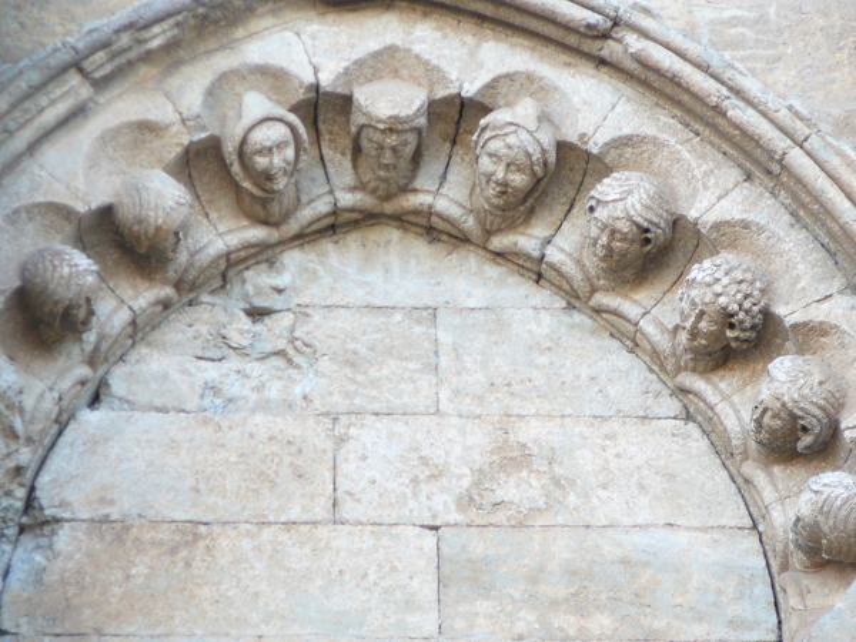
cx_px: 428
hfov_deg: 8.6
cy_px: 321
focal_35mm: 229
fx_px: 5663
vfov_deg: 6.5
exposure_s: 1/50
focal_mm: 34.1
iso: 80
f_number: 4.1
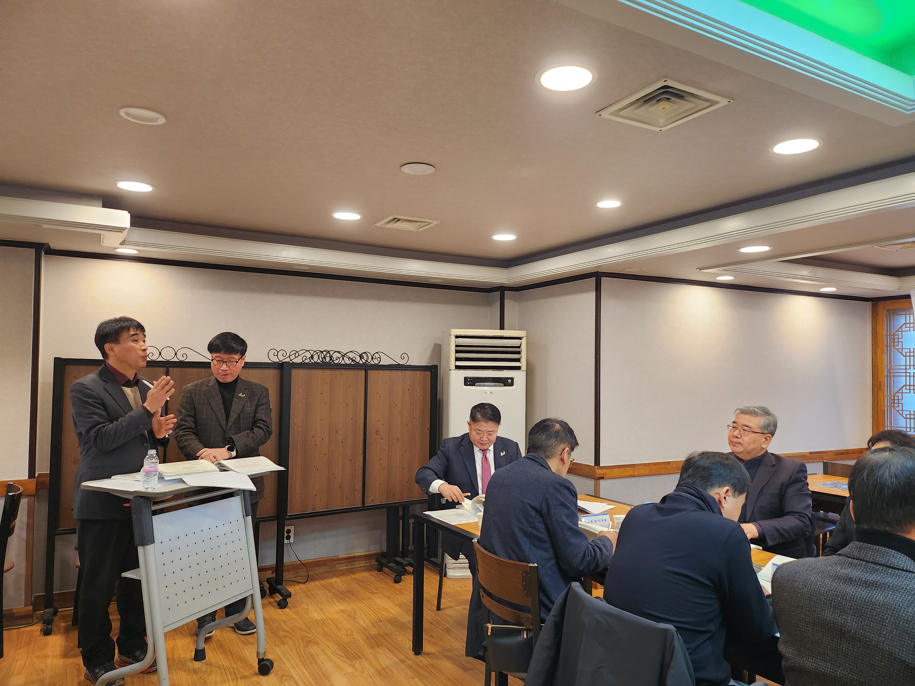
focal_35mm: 24
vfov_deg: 56.8
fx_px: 634
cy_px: 343
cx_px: 458
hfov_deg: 71.6
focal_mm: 5
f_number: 1.8
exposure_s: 1/120
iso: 250
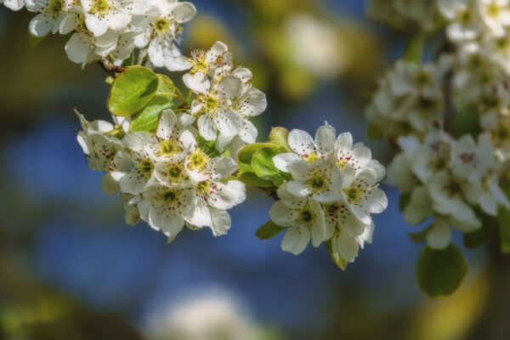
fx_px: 7664
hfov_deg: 3.8
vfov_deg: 2.5
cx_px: 255
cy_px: 170
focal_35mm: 541
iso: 100
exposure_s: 1/800
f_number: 4
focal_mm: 198.21
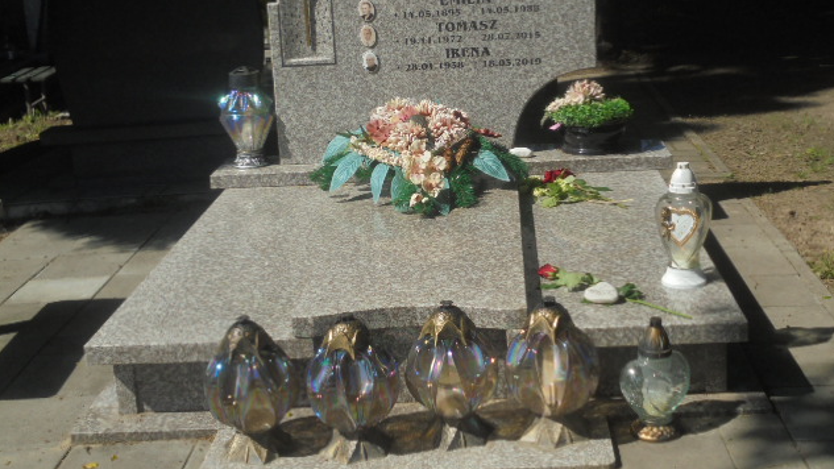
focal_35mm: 54
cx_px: 419
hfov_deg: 38.5
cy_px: 177
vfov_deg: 22.2
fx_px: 1194
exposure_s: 1/640
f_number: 4.8
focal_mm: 8.9
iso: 100
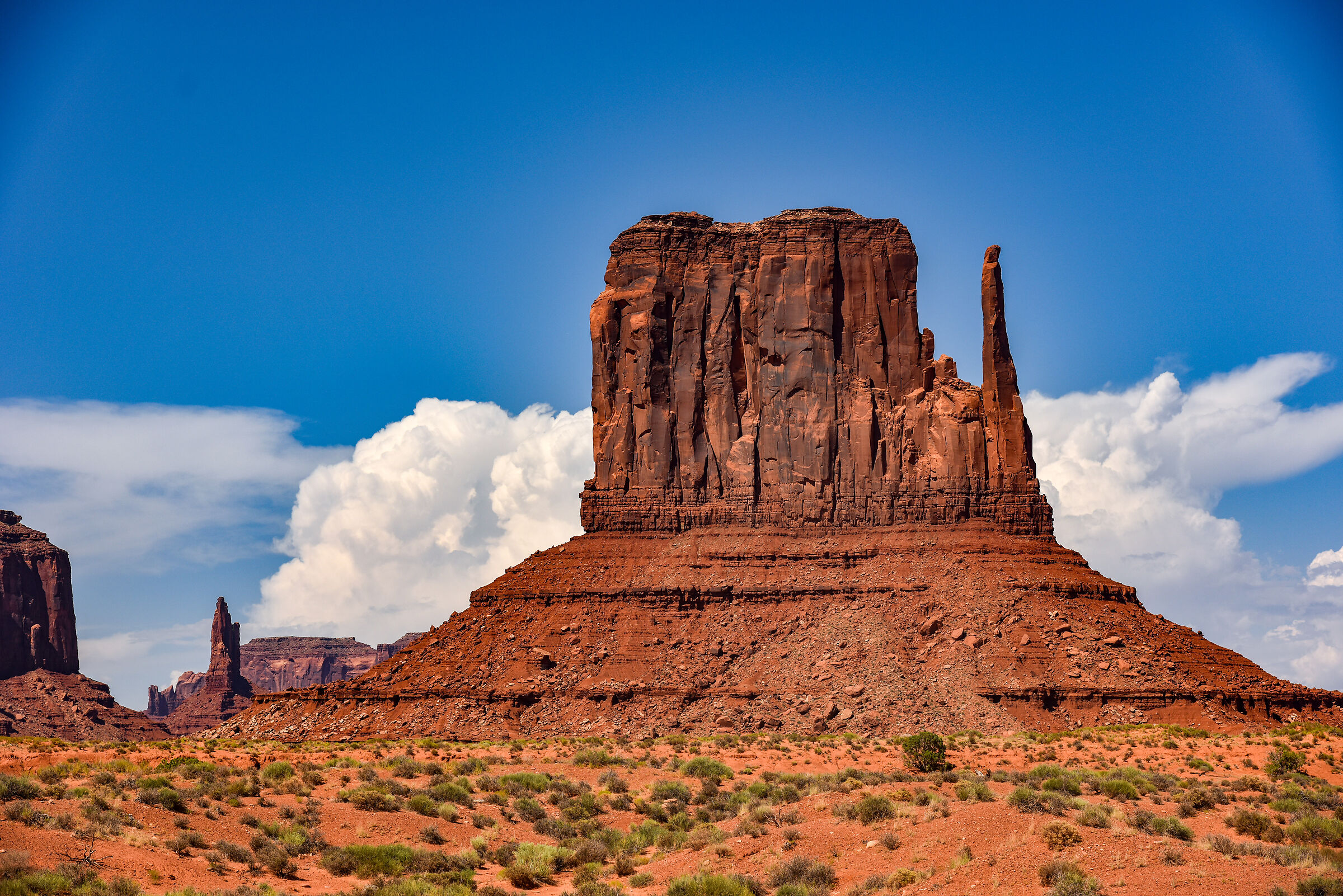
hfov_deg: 26.0
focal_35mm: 78
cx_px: 672
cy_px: 448
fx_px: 2911
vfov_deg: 17.5
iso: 160
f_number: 6.3
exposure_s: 1/1000
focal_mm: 78
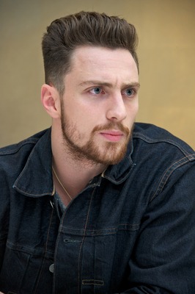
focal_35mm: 170
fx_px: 1384
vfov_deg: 12.1
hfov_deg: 8.1
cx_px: 98
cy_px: 147
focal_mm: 170
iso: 800
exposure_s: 1/60
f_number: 5.6
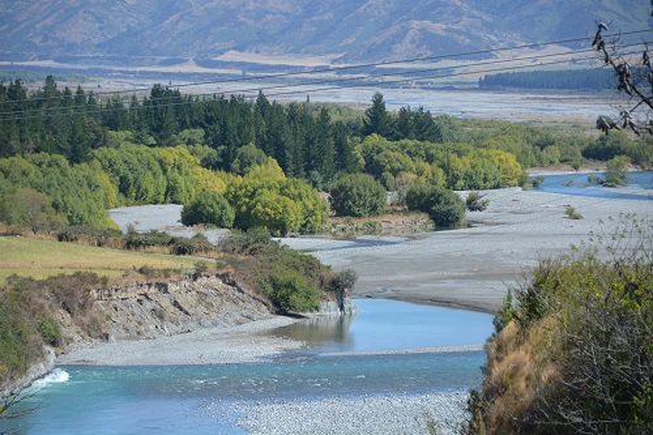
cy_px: 218
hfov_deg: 10.6
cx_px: 326
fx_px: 3536
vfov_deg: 7.0
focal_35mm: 195
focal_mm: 130
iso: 400
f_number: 5.6
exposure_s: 1/1250
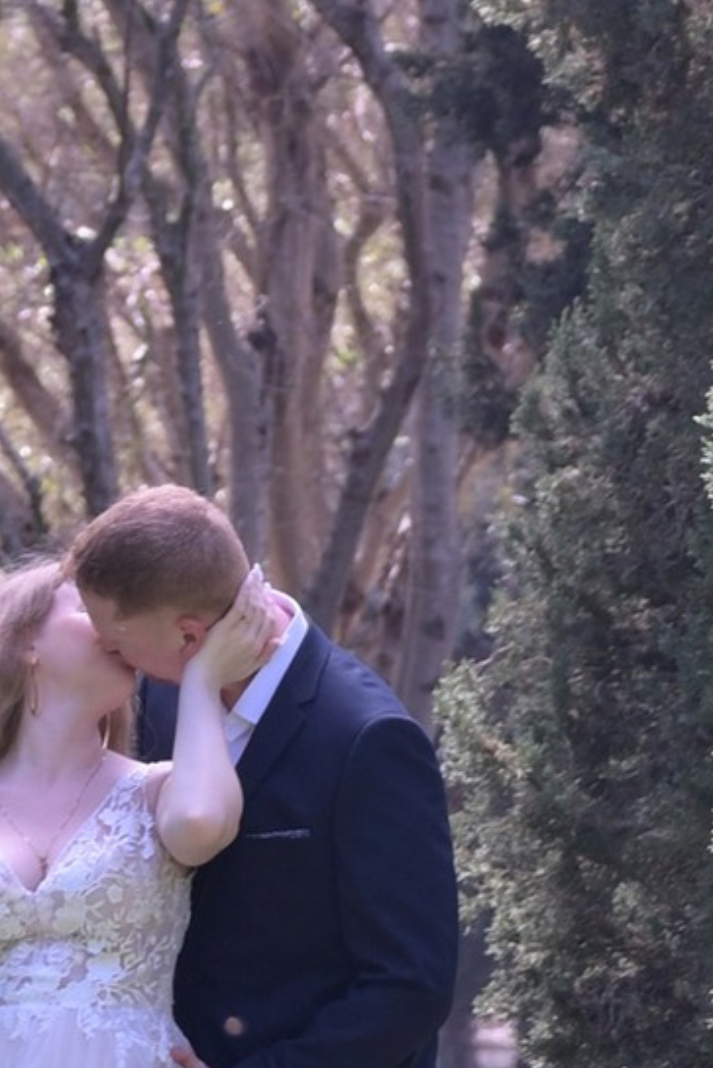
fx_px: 9619
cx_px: -251
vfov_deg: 6.2
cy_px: -940
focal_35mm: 324
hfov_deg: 4.2
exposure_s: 1/250
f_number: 3.5
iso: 125
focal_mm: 46
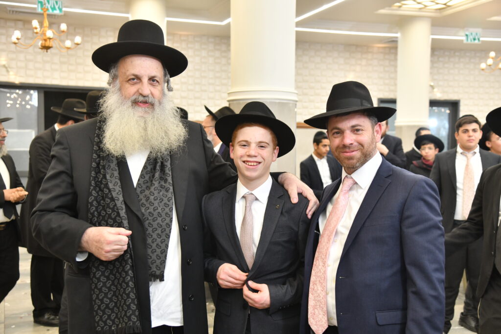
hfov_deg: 41.1
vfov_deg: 28.1
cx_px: 250
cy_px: 167
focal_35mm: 48
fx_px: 668
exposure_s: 1/200
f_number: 5
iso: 1000
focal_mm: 48
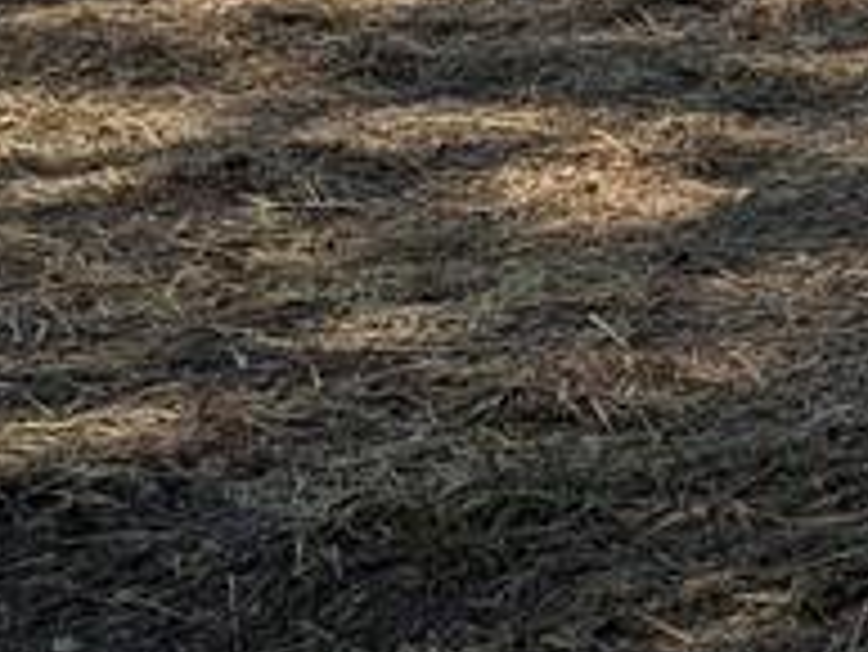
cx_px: 1756
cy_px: -787
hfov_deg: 13.3
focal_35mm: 127
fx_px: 3187
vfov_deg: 10.4
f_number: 1.85
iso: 46
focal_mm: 6.81
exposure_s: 1/2695
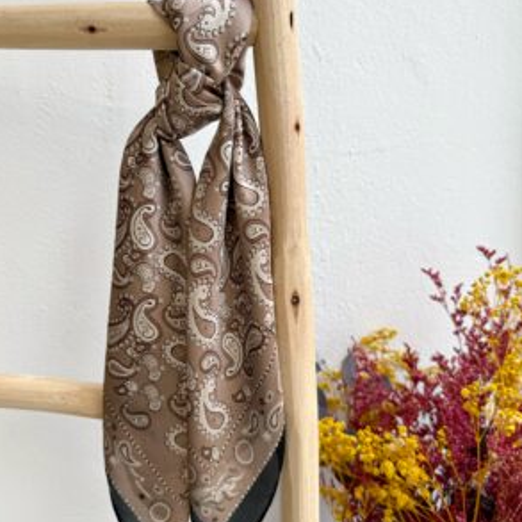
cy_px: 262
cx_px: 258
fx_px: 495
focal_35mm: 29
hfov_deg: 55.6
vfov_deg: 55.6
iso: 64
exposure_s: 1/121
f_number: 1.78
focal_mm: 6.76
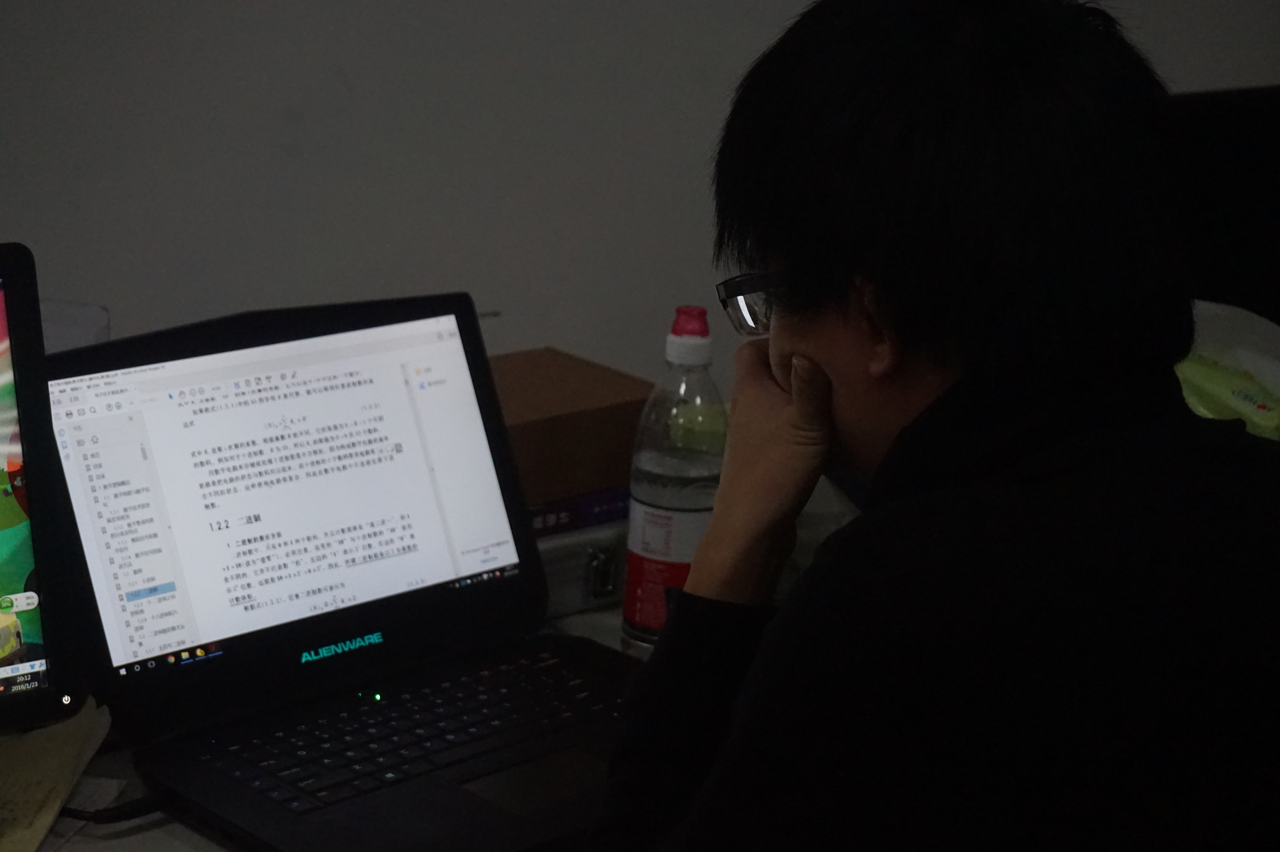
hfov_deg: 29.3
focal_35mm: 69
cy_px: 426
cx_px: 640
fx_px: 2452
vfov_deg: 19.7
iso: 3200
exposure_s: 1/320
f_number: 5.6
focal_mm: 46
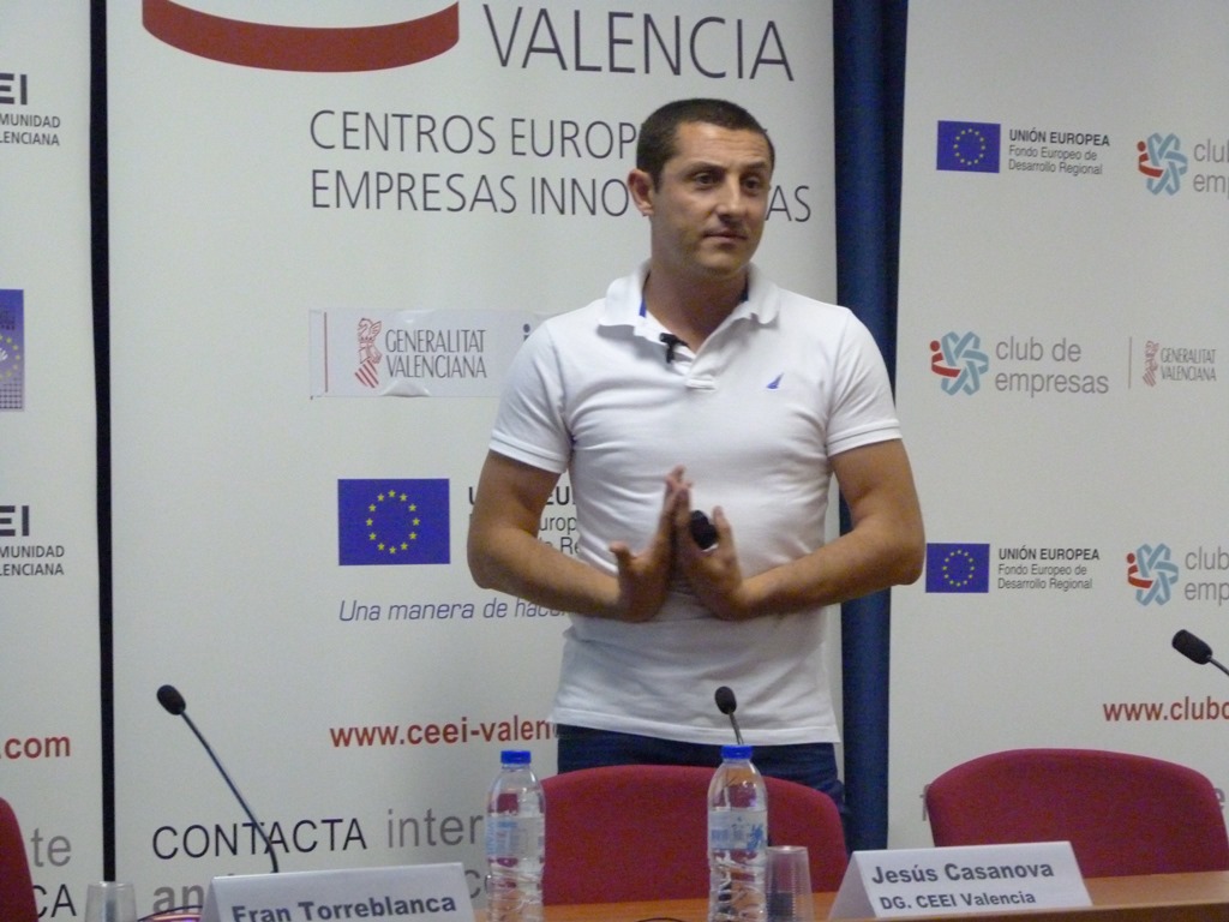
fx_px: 5184
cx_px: 614
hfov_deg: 13.5
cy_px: 461
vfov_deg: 10.2
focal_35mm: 146
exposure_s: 1/50
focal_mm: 26.3
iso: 800
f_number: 3.7
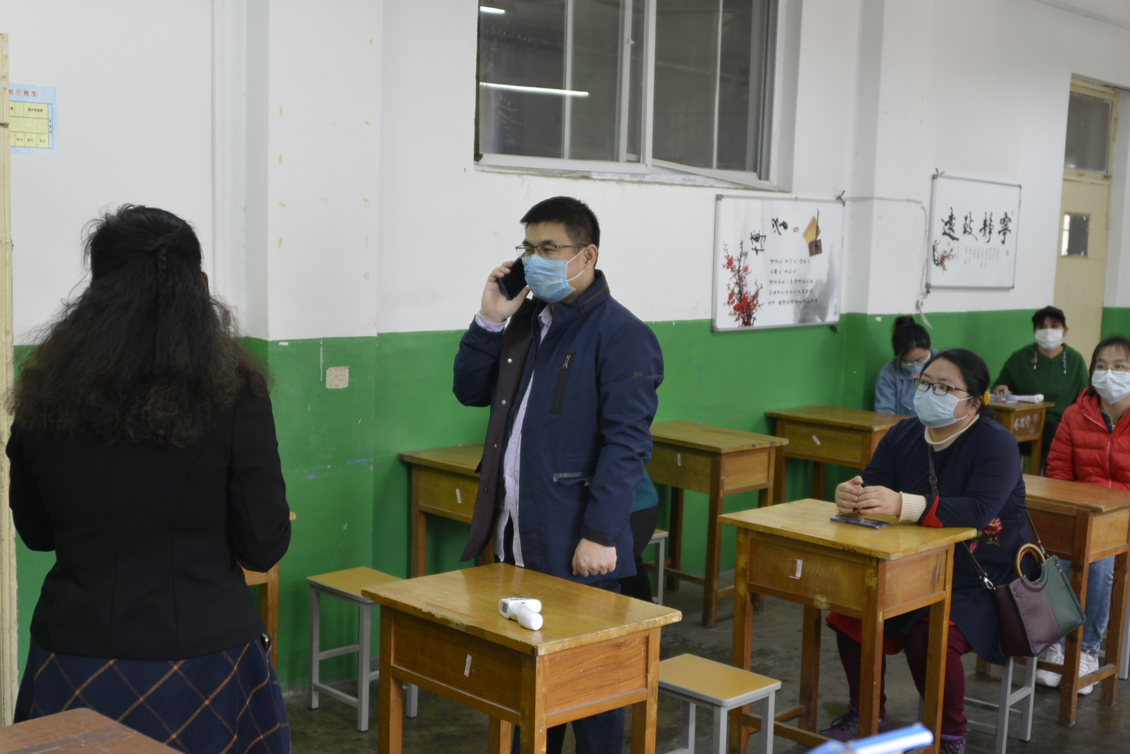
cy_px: 410
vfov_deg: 29.9
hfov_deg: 43.6
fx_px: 1413
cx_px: 585
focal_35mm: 45
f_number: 3.5
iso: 560
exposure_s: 1/30
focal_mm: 28
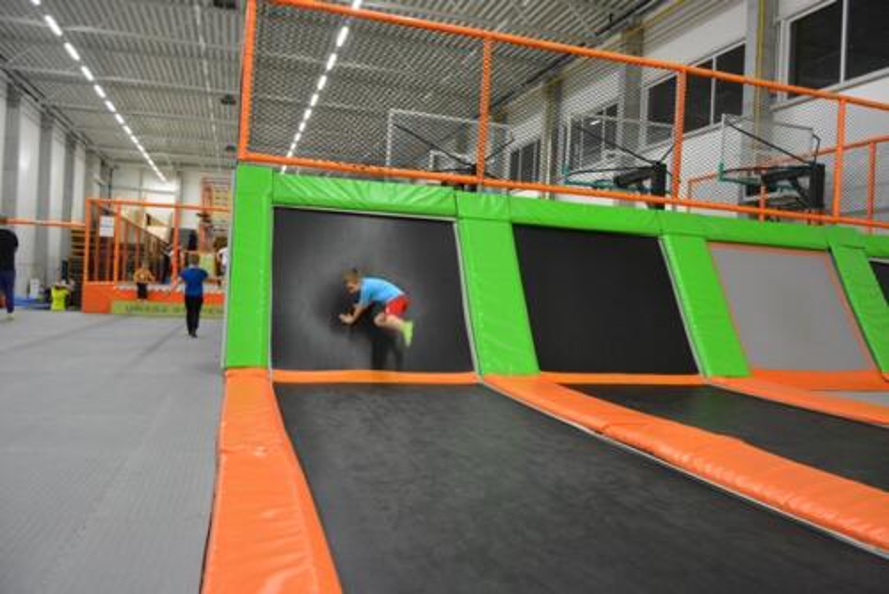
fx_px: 667
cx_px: 444
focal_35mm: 27
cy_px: 297
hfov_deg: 67.4
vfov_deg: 48.0
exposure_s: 1/40
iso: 1600
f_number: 3.5
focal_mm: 18
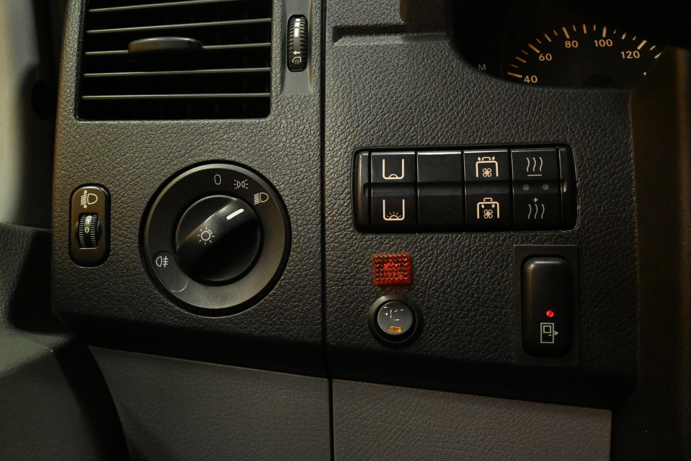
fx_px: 691
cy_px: 230
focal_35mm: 36
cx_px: 346
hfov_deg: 53.1
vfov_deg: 36.9
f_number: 9
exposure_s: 1/40
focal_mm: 24
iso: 8000
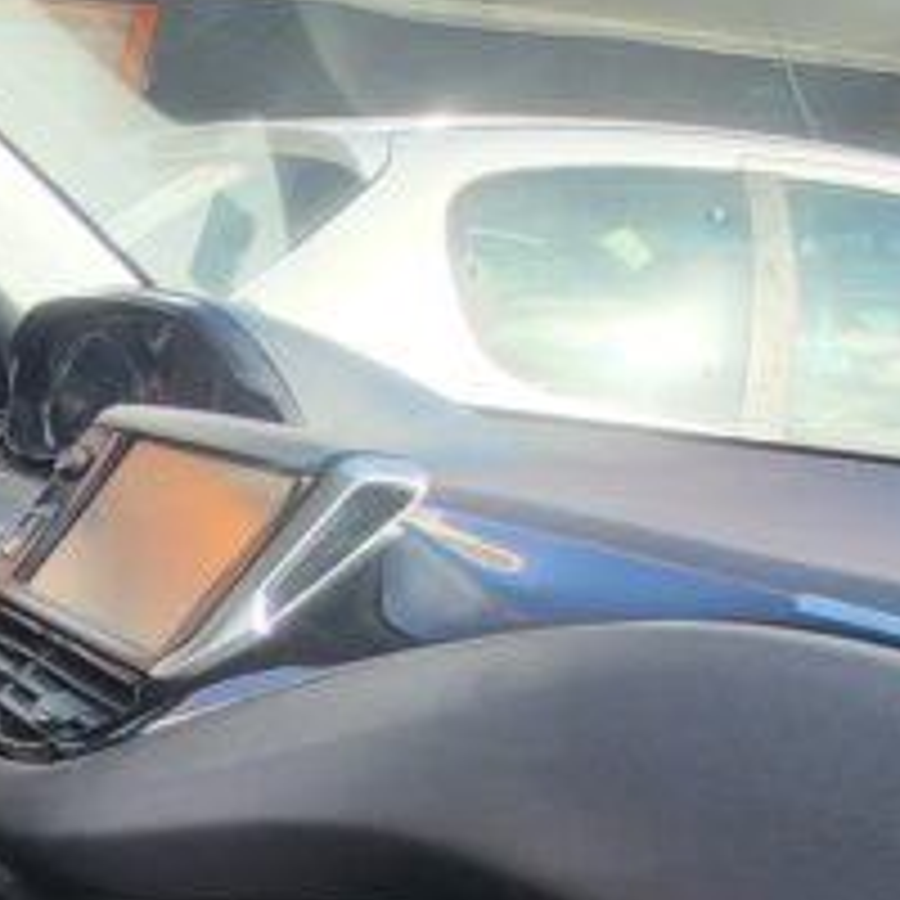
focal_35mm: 46
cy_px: 972
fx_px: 1353
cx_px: -598
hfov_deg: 24.1
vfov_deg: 32.6
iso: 32
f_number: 2.2
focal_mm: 1.74
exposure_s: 1/131
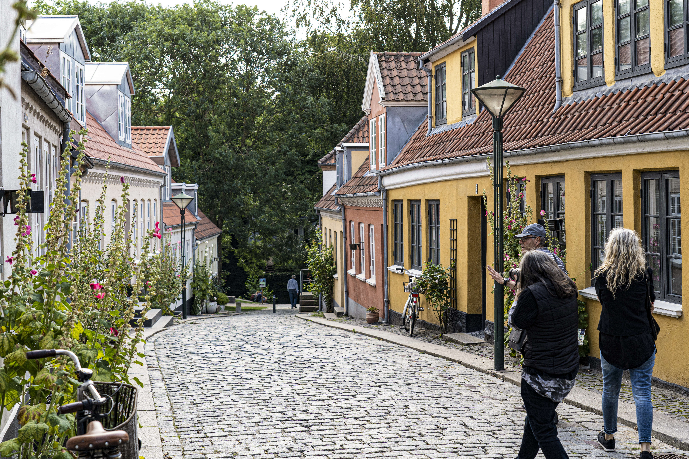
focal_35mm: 56
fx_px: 1072
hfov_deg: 35.6
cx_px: 344
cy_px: 230
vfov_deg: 24.2
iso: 500
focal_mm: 56
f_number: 5.6
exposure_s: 1/400
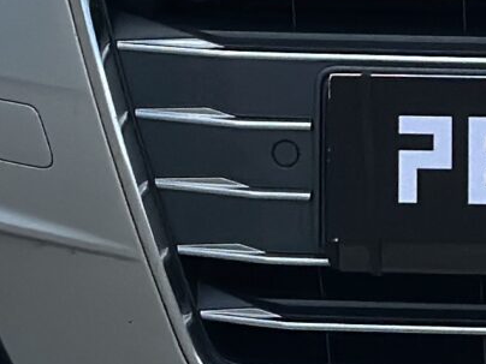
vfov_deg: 4.8
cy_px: -377
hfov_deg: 6.4
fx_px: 4268
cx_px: 711
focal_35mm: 304
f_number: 1.78
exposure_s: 1/8197
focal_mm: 6.86
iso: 100
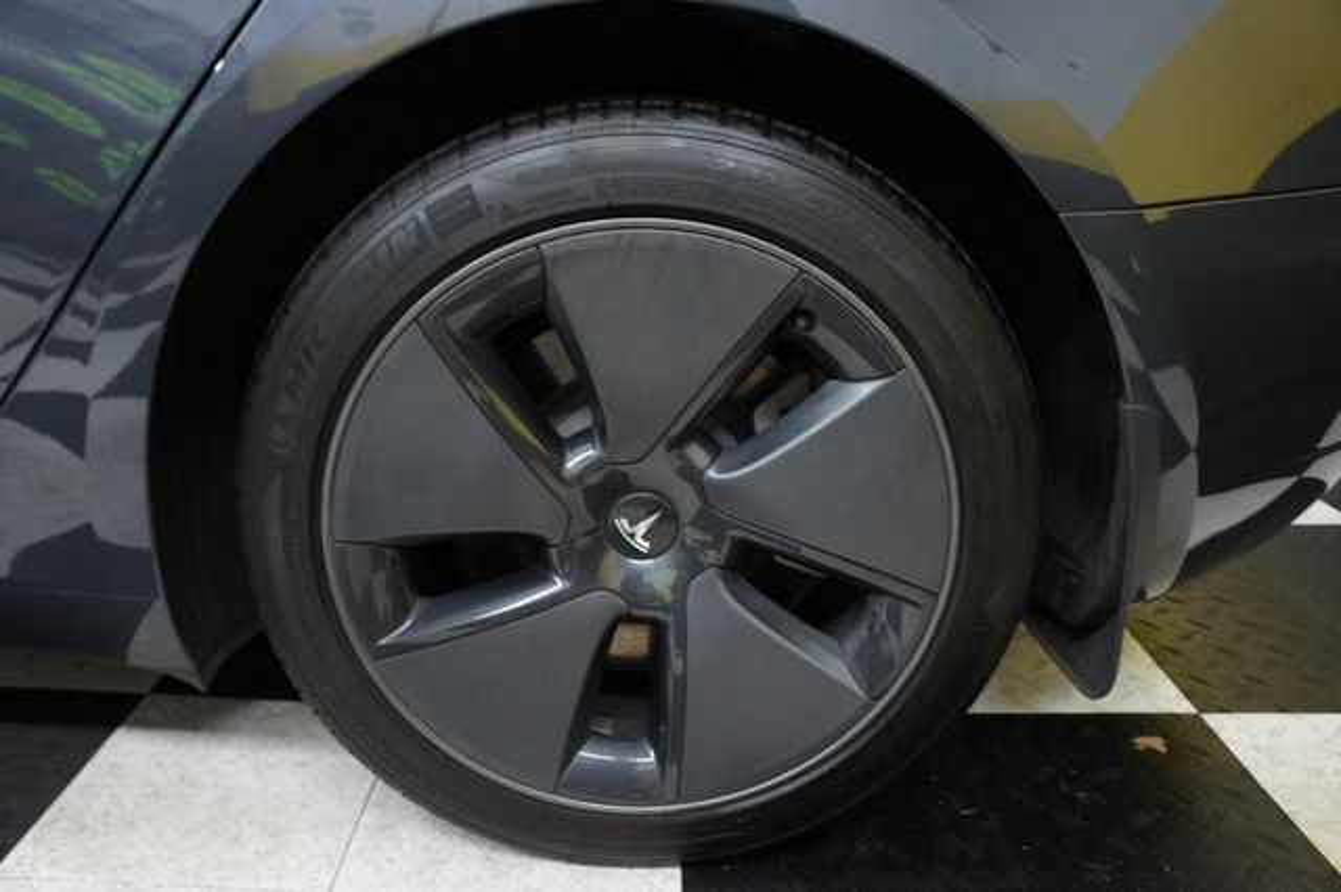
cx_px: 670
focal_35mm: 27
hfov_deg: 67.4
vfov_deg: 47.9
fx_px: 1005
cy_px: 446
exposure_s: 1/40
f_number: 3.5
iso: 1600
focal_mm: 18
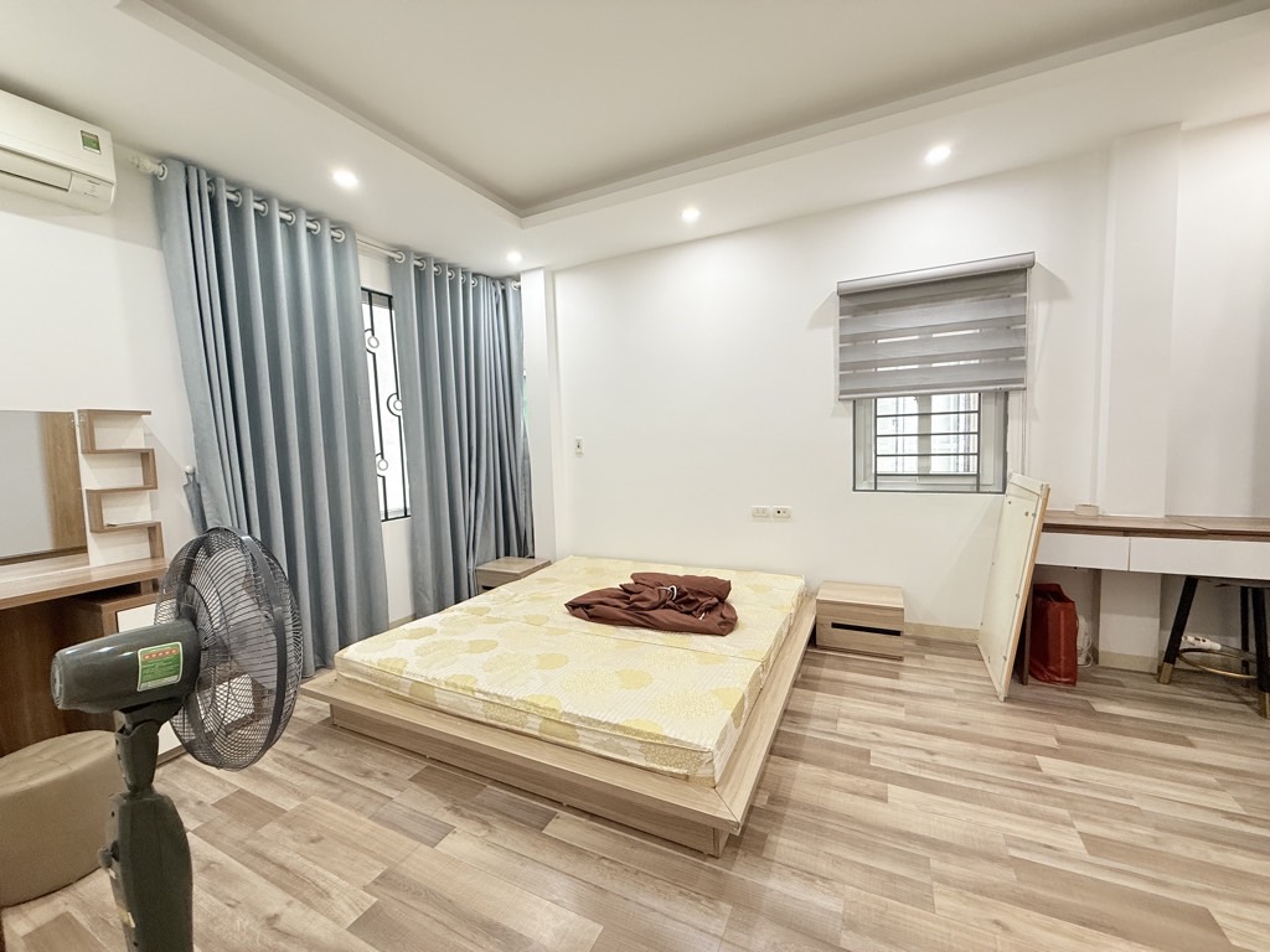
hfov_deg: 102.1
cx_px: 635
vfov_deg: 85.7
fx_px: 514
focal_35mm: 14
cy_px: 476
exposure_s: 1/100
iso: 160
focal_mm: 2.22
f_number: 2.2
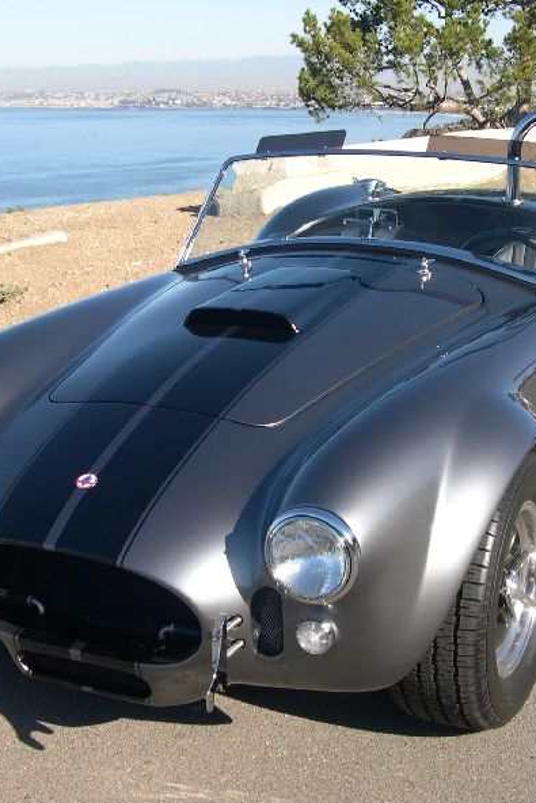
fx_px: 1317
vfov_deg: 33.9
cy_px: 406
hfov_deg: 23.0
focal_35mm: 59
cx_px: 220
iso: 100
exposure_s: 1/117
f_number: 8
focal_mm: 9
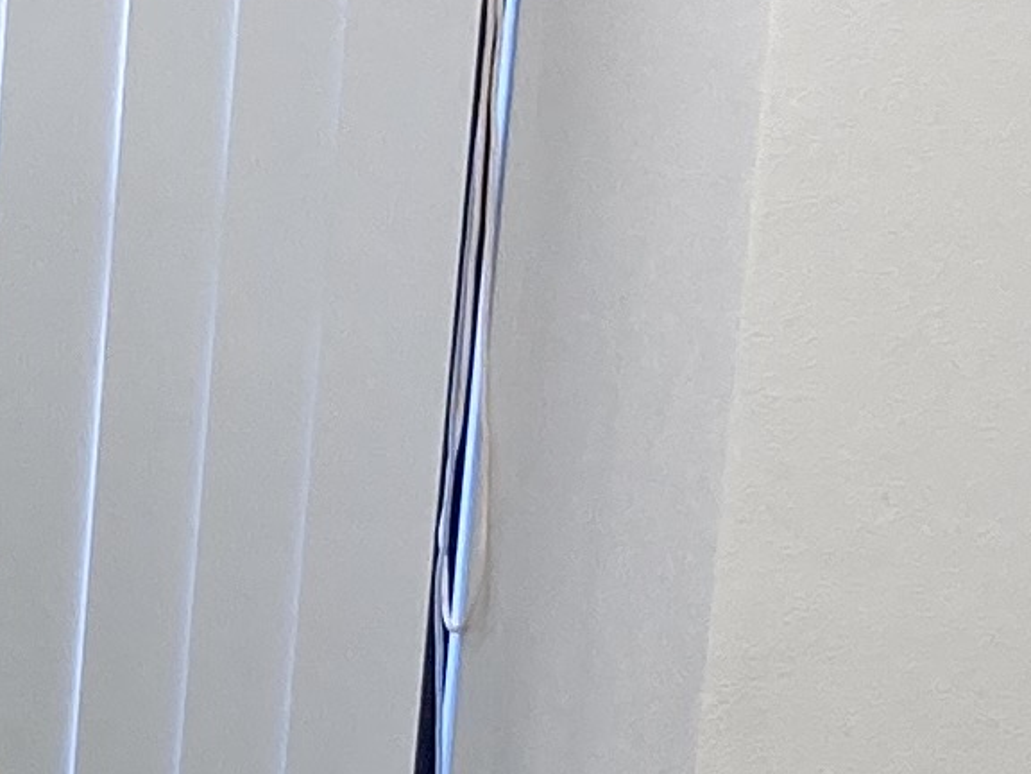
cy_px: 1478
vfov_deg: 7.3
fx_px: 5838
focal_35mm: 196
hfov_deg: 9.1
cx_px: -1446
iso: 32
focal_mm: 3.99
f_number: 1.8
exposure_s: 1/120
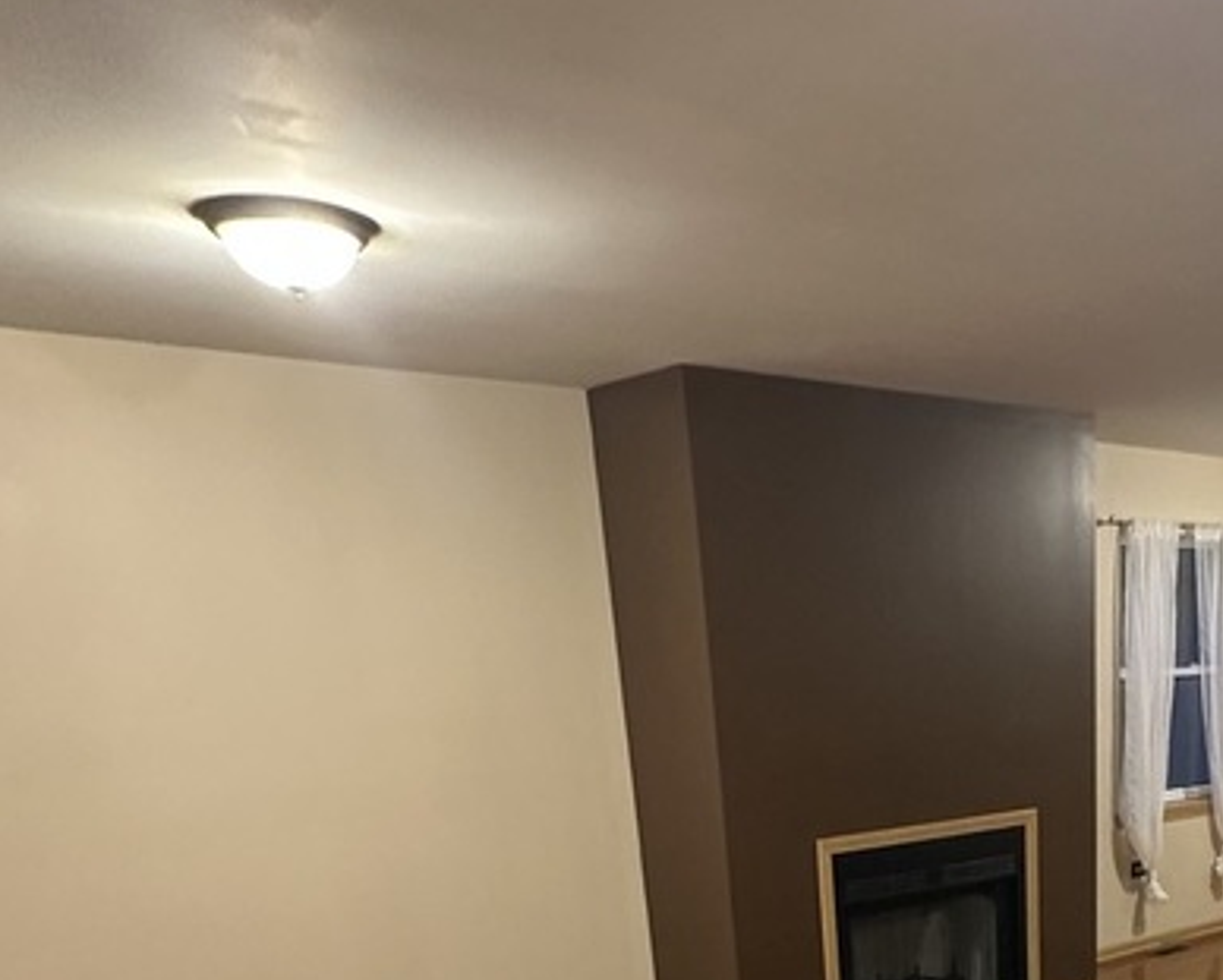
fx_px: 1376
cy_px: 1109
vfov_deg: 33.5
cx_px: 1015
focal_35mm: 38
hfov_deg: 45.0
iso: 400
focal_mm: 2.22
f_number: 2.2
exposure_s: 1/60
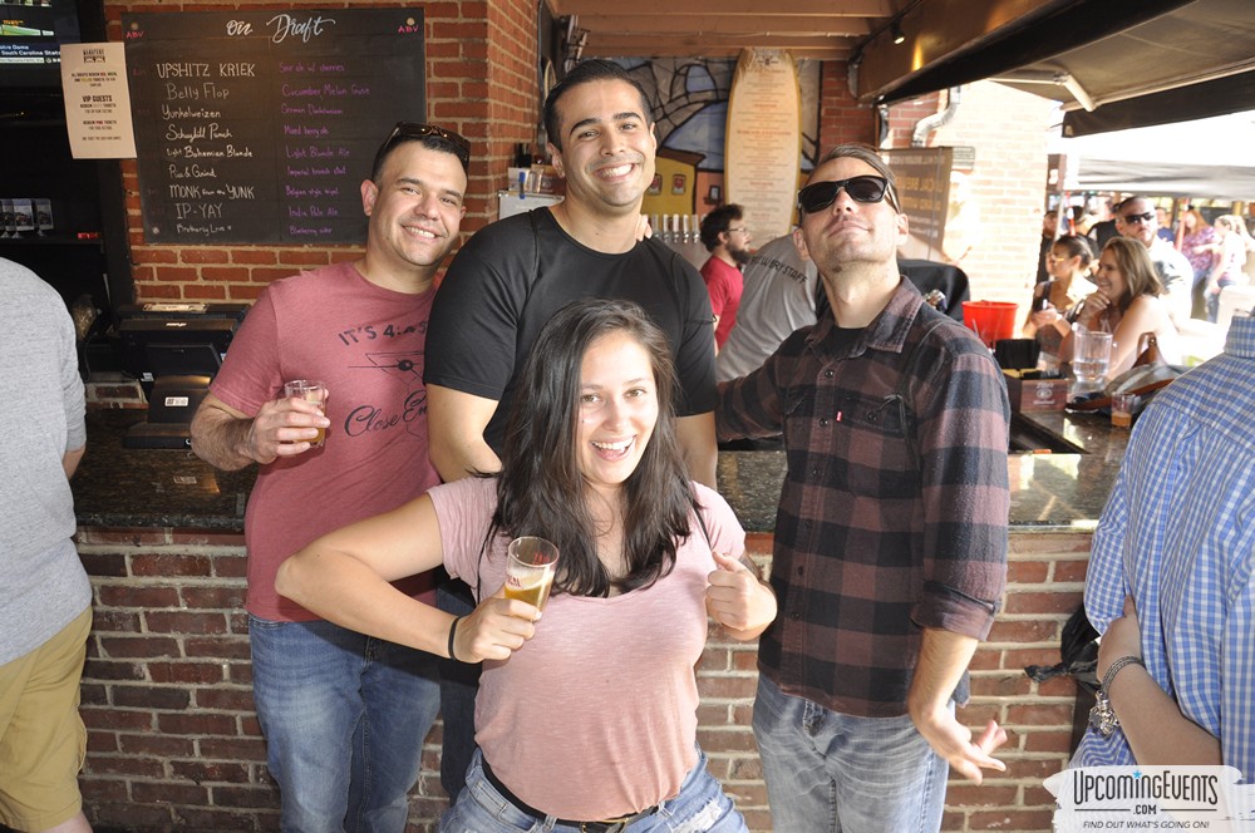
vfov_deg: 47.8
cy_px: 416
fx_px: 940
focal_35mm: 27
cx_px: 628
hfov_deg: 67.4
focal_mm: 18
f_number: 5
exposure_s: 1/100
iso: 400
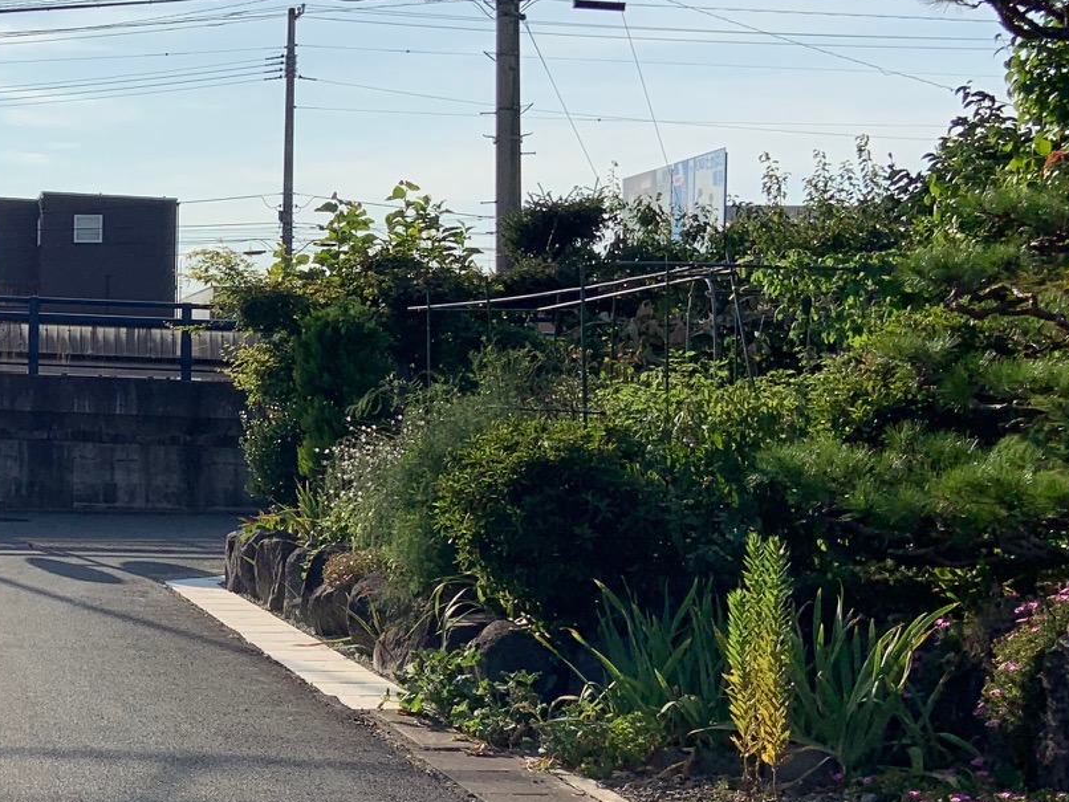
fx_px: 2008
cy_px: 517
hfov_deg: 27.5
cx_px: -78
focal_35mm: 65
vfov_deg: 22.5
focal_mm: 4.25
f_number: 1.8
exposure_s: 1/4464
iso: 25
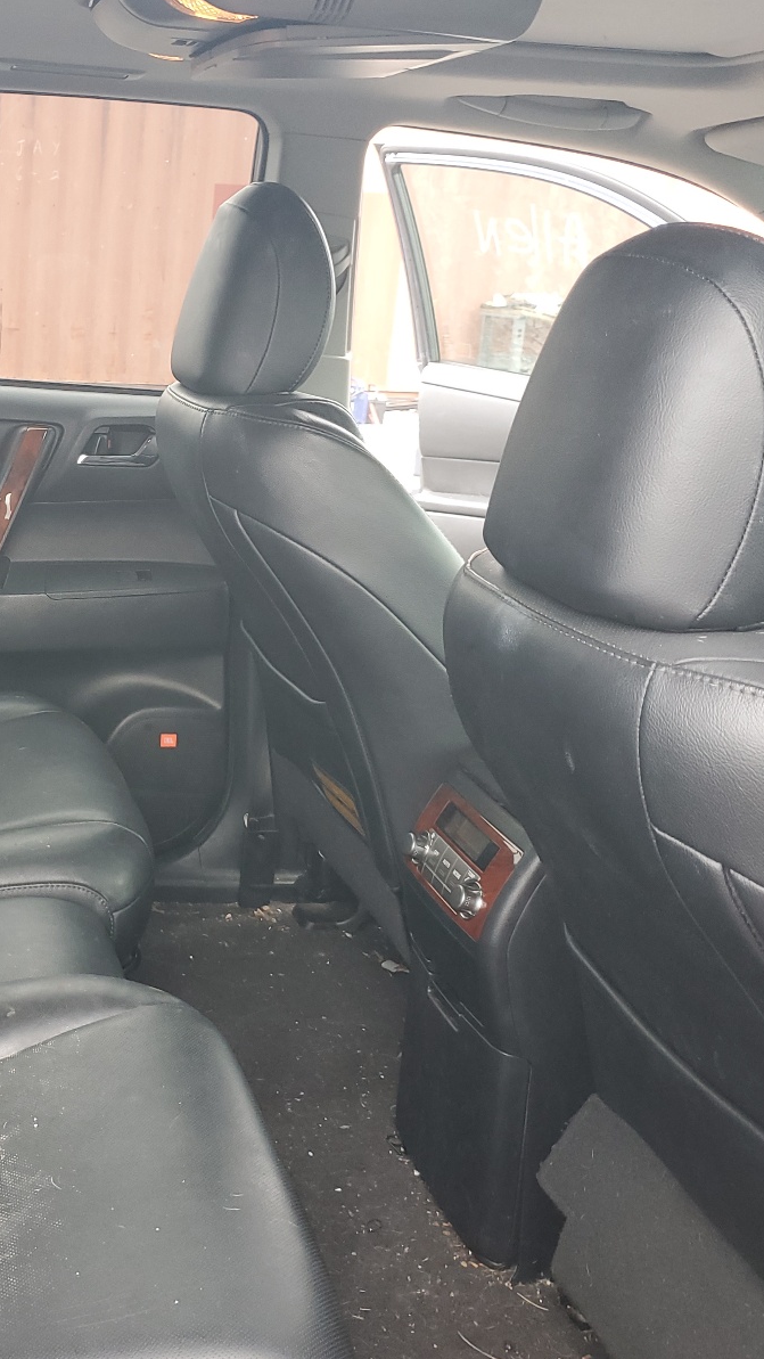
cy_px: 680
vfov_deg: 52.8
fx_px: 1369
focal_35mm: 38
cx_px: 16
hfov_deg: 29.3
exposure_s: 1/60.2
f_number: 1.5
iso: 59
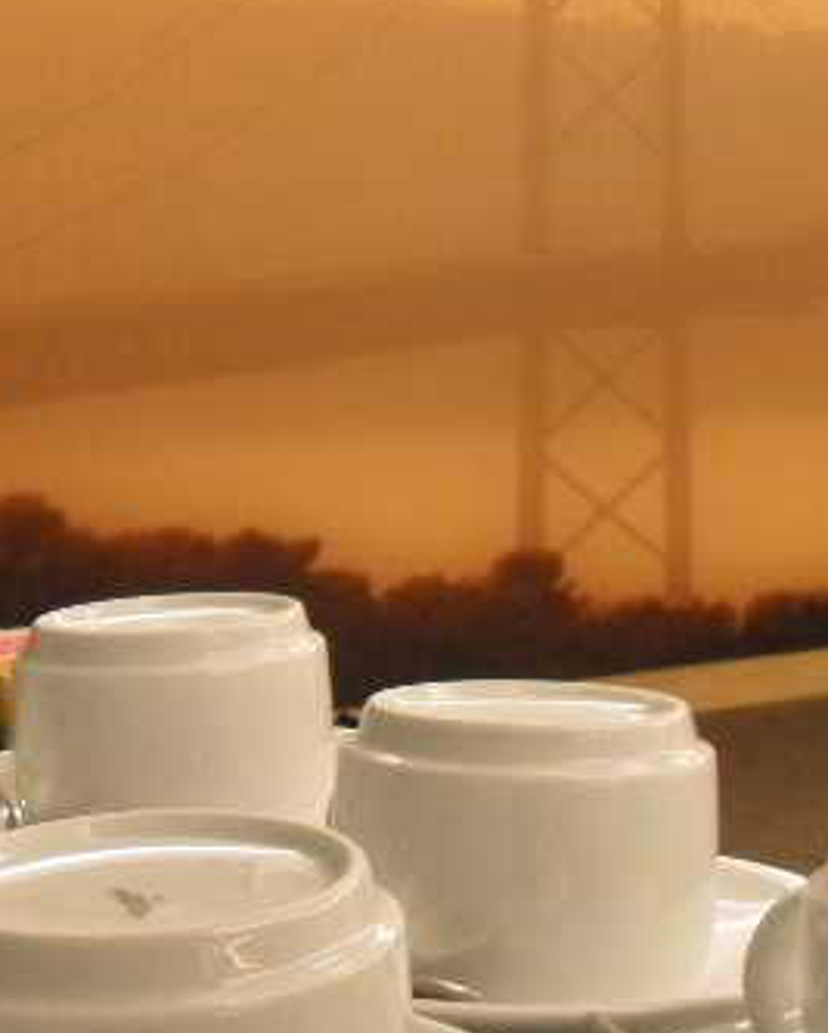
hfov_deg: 20.3
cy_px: 465
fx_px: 2294
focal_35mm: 75
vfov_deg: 25.4
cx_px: 586
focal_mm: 5.7
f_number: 3.7
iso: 320
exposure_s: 1/30
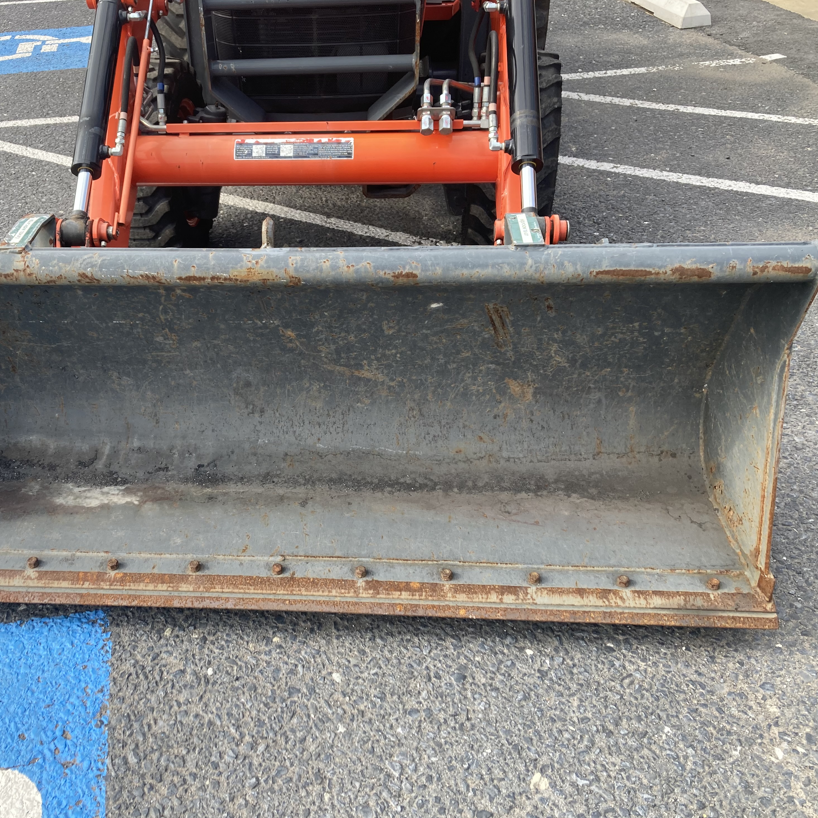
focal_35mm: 34
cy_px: 414
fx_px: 909
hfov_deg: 47.8
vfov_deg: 48.4
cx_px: 290
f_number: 1.8
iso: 20
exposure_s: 1/412
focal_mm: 3.99
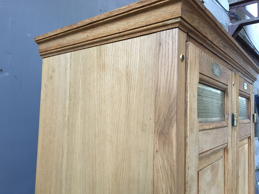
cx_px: 130
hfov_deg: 61.7
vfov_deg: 48.2
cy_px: 97
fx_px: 217
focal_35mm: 29
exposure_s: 1/33
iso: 200
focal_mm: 4.15
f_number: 2.2
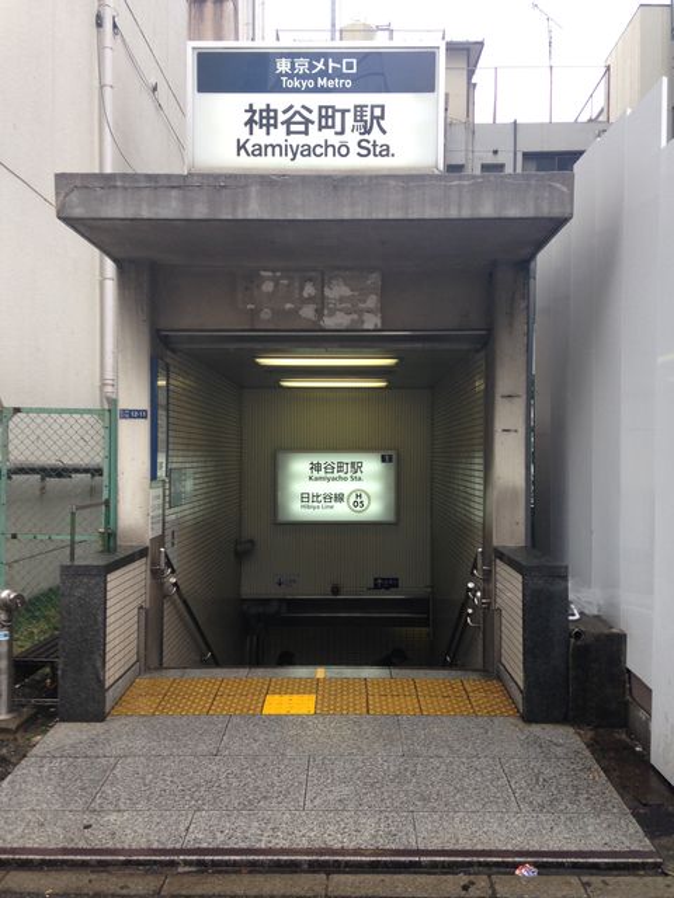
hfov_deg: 42.9
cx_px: 337
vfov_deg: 55.4
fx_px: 857
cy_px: 449
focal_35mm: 33
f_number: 2.4
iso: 50
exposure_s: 1/120
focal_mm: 4.12
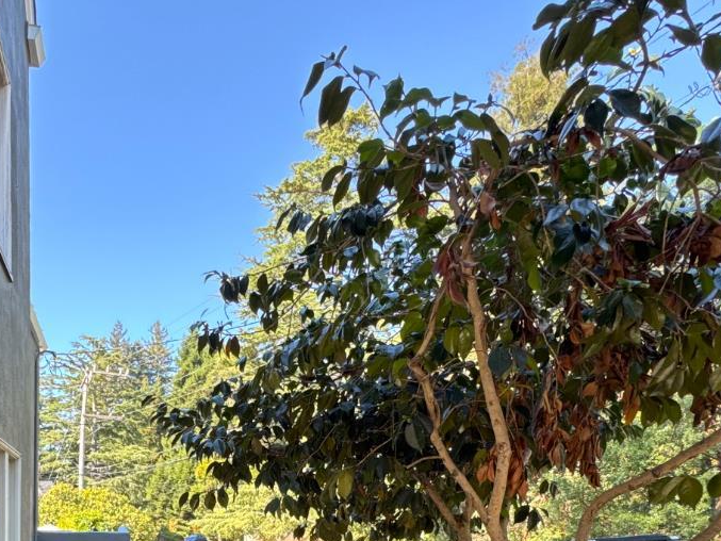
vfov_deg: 38.4
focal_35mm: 31
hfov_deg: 55.3
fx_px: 646
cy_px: 581
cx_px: 171
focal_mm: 2.22
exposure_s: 1/104
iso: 40
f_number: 2.2
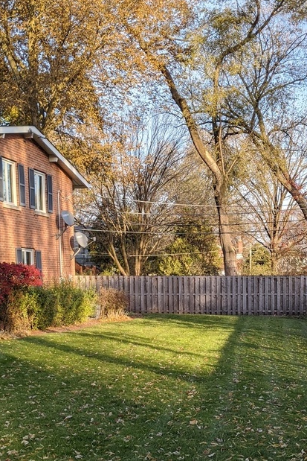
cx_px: 220
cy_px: 328
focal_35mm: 49
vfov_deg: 39.6
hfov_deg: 27.3
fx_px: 626
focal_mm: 4.38
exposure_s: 1/939
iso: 55
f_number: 1.73
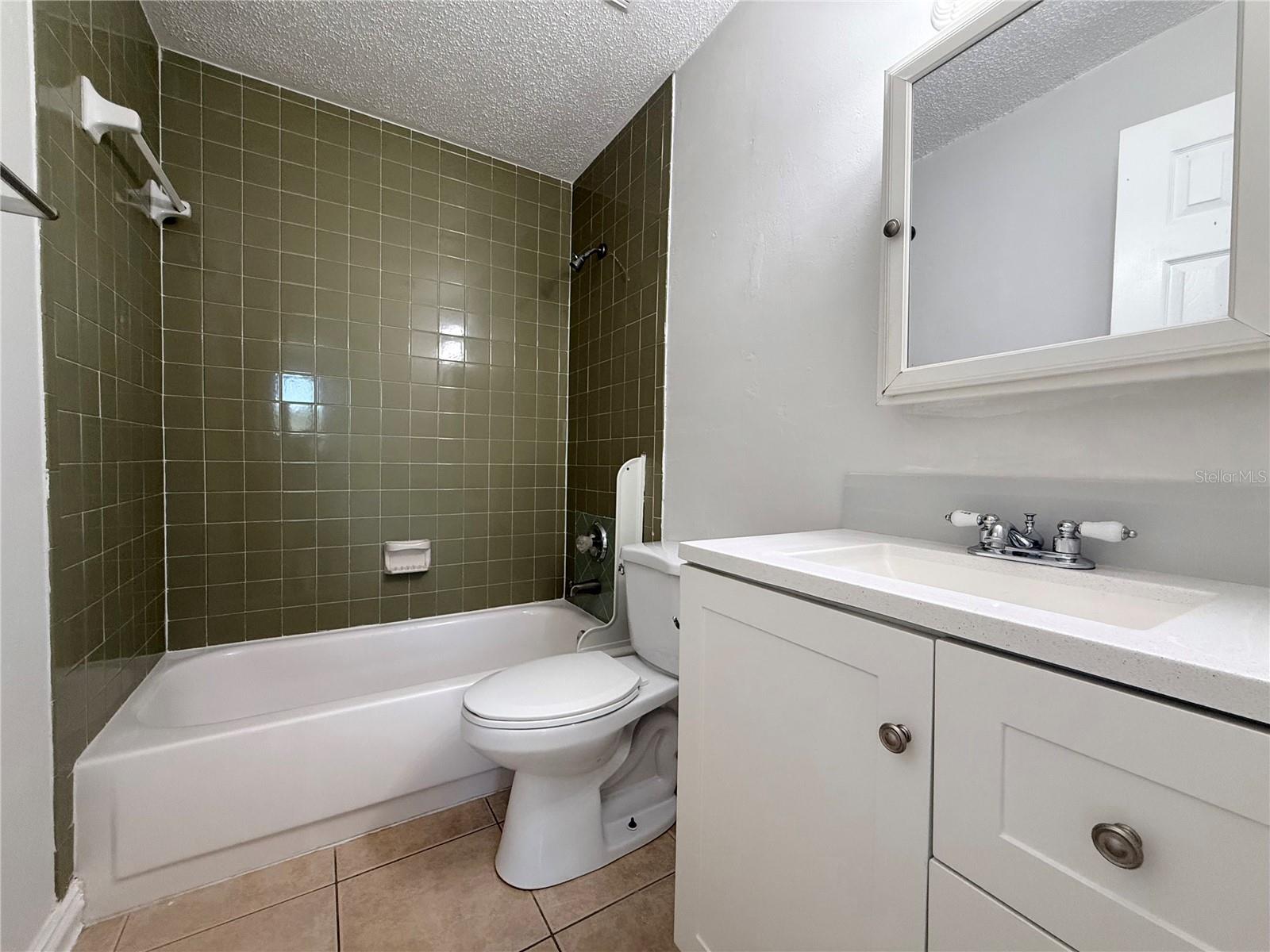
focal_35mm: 14
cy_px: 476
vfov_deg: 85.7
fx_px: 514
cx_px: 635
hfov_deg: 102.1
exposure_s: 1/120
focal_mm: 2.22
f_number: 2.2
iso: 320
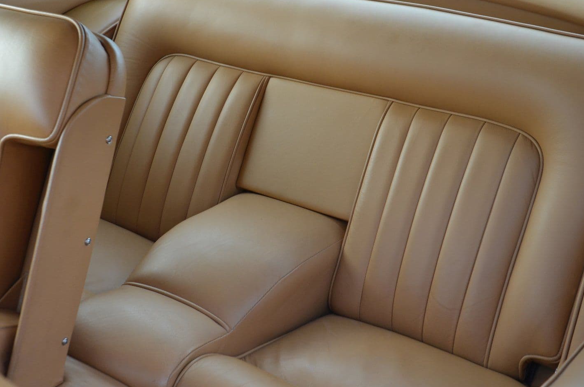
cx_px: 239
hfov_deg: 32.9
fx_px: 988
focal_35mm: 61
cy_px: 165
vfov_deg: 22.1
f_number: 5.6
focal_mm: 32
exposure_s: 1/125
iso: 400
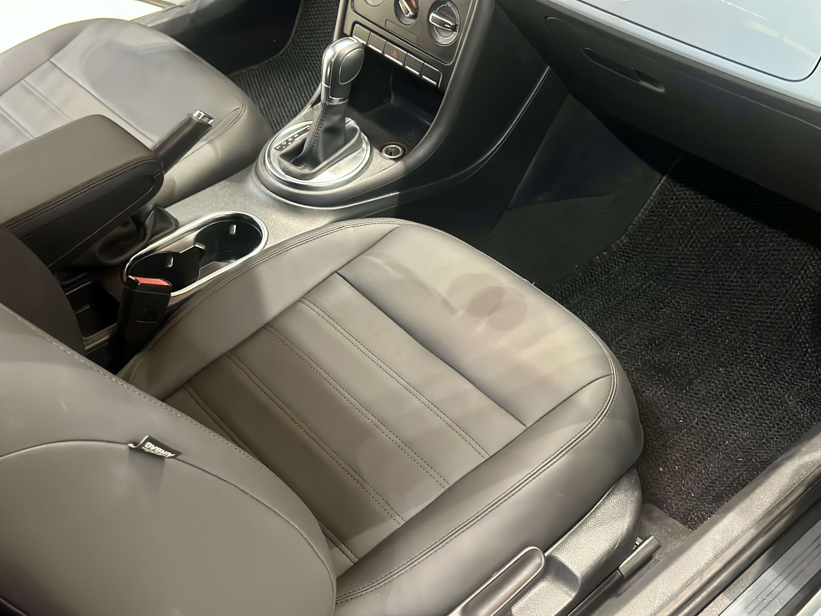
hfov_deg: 39.7
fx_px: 1138
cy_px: 308
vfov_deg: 30.3
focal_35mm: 48
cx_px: 410
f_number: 1.78
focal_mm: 6.86
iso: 640
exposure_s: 1/33
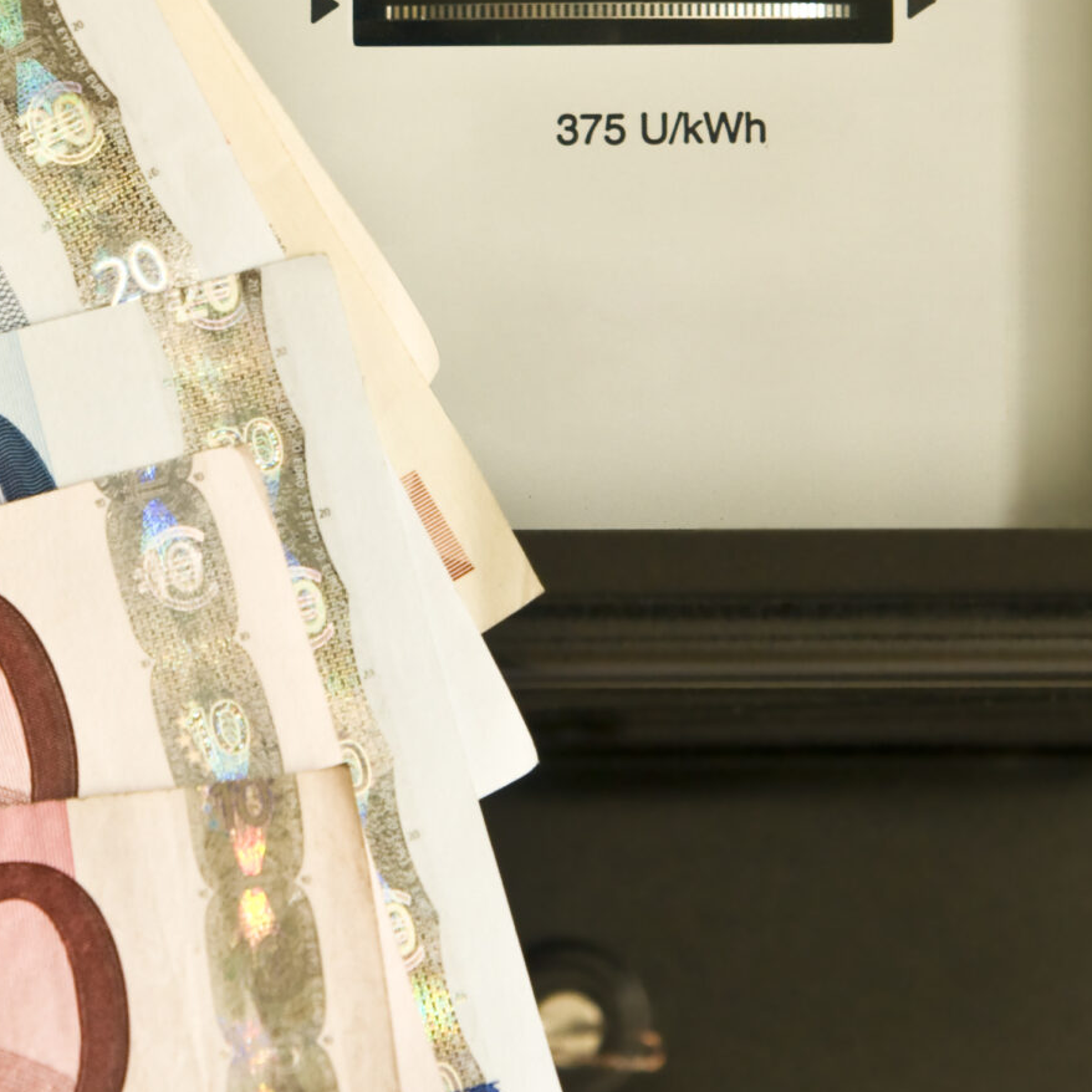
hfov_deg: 6.7
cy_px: 144
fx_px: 9279
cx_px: 282
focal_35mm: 260
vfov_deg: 6.7
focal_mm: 70
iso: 640
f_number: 5.6
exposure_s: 1/3
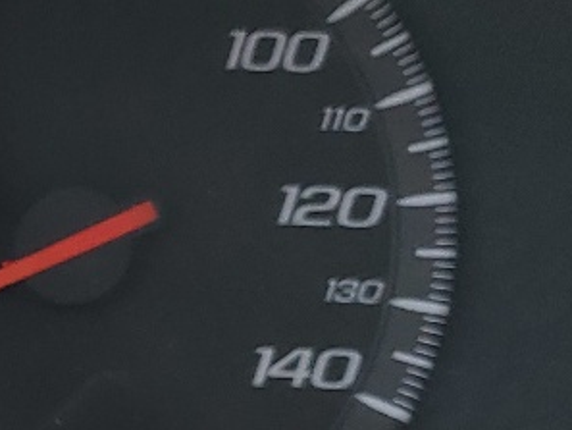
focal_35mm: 140
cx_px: -778
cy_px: 600
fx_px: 2314
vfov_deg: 10.3
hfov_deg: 11.7
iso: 50
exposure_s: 1/238
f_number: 1.5
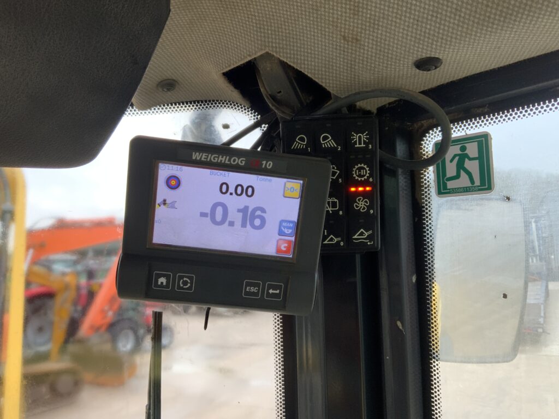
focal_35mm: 29
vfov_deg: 48.2
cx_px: 280
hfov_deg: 61.7
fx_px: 468
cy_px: 210
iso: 40
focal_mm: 3
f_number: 1.8
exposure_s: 1/122
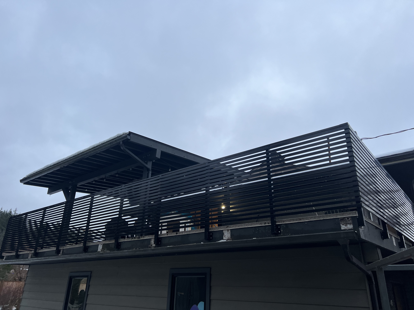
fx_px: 311
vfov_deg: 53.1
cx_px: 207
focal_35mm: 26
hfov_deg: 67.3
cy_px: 155
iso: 80
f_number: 1.5
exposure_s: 1/120
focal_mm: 5.7
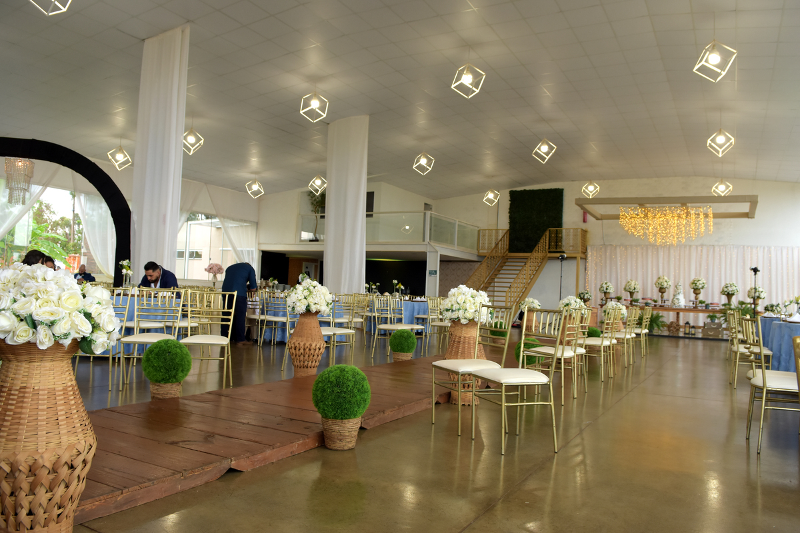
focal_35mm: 26
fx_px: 567
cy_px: 266
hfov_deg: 70.4
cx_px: 400
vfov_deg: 50.4
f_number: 5
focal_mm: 17
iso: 640
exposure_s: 1/100
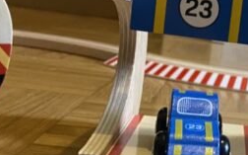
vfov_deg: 15.5
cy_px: 81
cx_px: 292
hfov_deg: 22.8
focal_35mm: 84
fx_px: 567
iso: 500
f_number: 1.8
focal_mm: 4.25
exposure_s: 1/25
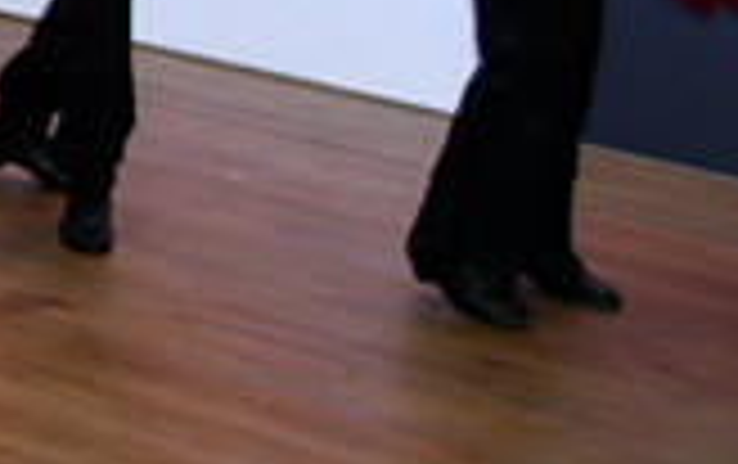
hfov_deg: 10.9
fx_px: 3303
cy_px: -313
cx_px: -1022
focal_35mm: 164
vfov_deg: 7.8
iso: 500
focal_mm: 22
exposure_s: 1/60
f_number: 4.5
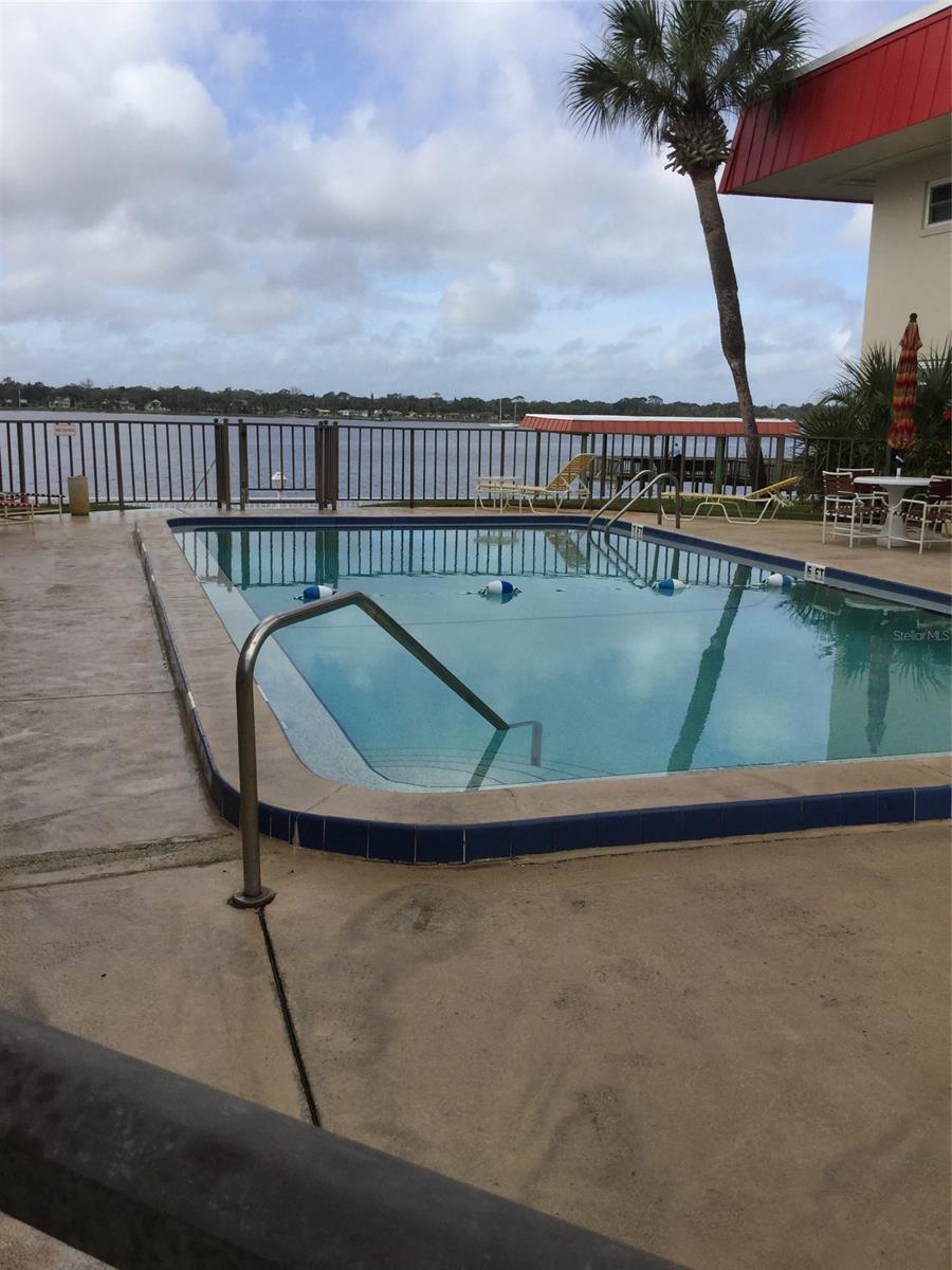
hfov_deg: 45.4
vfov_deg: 58.4
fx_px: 1137
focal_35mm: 31
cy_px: 635
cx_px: 476
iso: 25
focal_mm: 3.3
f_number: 2.4
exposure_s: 1/1335
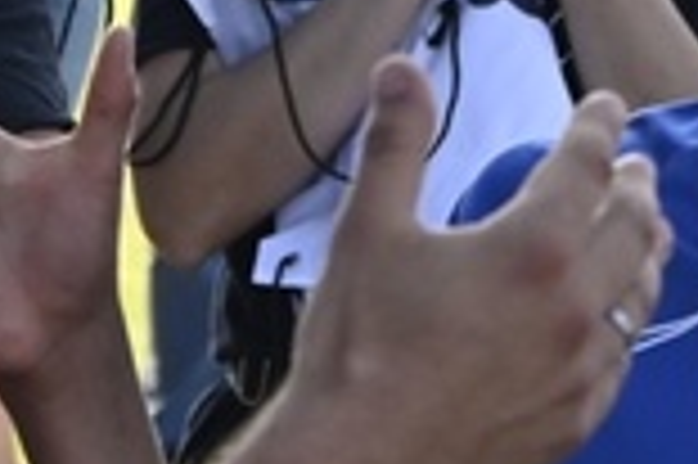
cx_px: 961
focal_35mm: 552
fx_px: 10691
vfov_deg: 2.5
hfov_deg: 3.7
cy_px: 41
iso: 320
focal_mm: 67
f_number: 6
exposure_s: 1/500
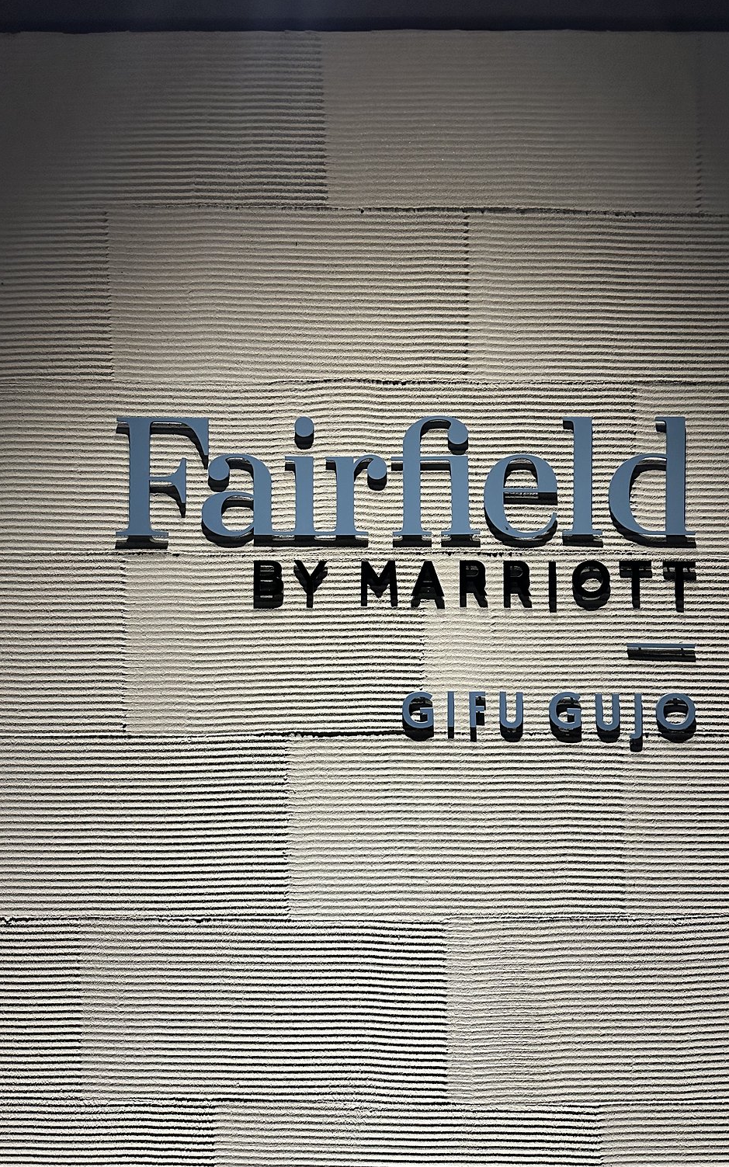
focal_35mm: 26
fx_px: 827
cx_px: 403
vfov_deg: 70.4
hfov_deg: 47.5
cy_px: 582
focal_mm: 6.86
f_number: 1.78
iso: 800
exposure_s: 1/60
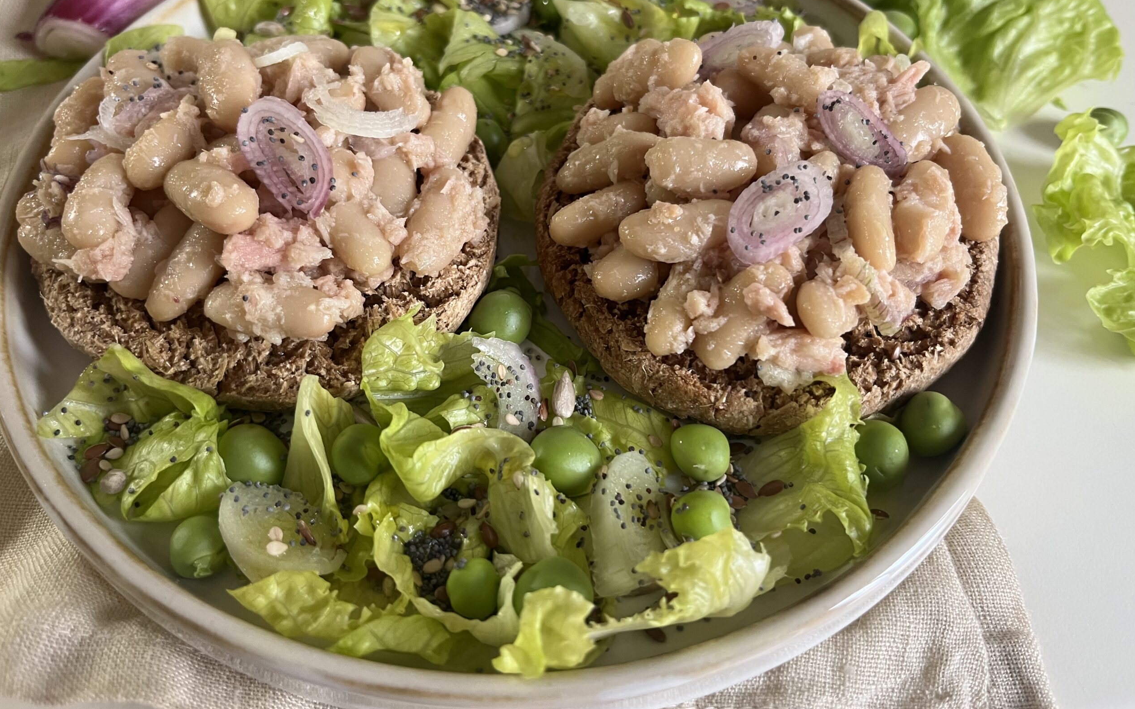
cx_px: 560
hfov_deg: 66.5
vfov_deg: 44.3
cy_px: 285
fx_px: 866
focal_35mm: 28
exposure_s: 1/50
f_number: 1.6
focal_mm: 5.1
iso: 160
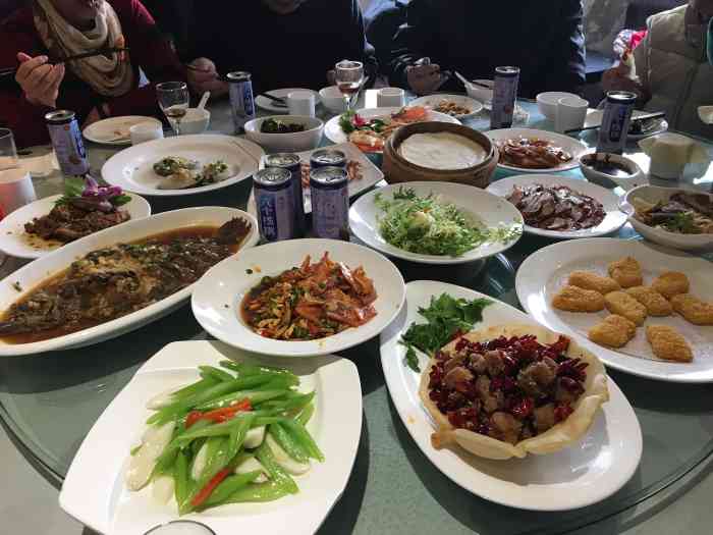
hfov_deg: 61.7
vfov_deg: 48.2
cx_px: 356
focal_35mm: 29
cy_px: 268
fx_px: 597
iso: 40
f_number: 2.2
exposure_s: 1/33
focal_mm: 4.15
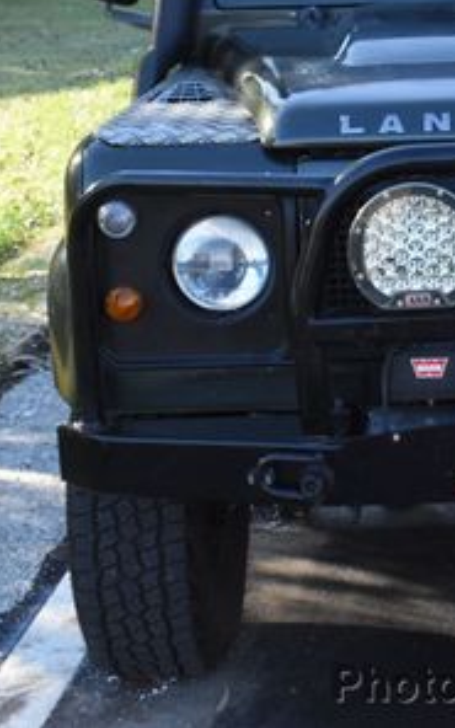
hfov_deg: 12.1
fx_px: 2103
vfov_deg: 19.5
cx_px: 531
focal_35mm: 106
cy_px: 204
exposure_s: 1/320
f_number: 13
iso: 2000
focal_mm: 32
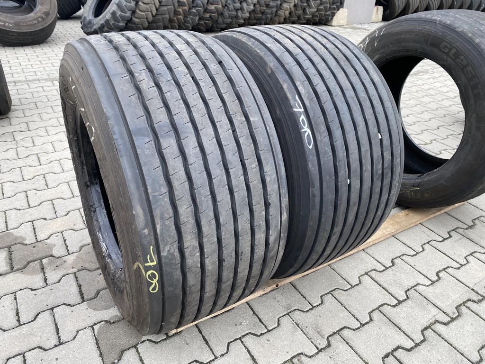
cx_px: 242
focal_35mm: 26
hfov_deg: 67.3
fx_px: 364
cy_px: 182
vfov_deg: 53.1
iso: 32
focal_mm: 4.25
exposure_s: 1/349
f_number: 1.8
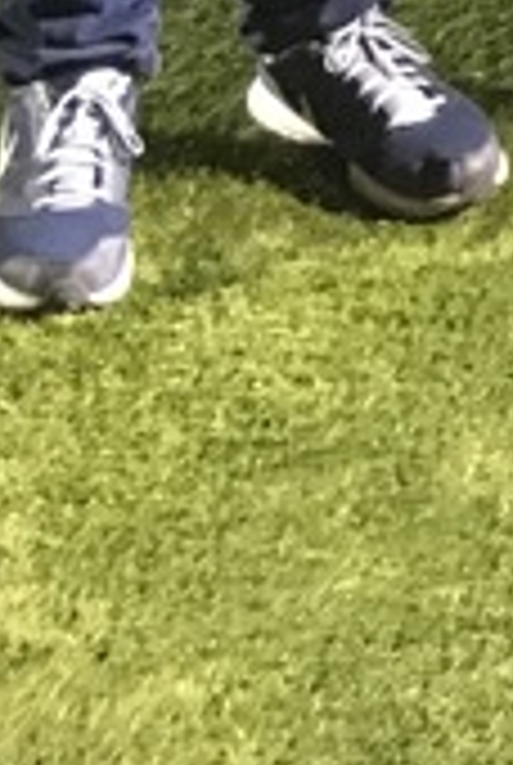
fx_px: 3619
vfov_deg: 10.0
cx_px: 1498
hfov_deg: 7.3
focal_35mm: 170
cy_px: -1269
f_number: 2.2
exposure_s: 1/15
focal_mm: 4.15
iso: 200
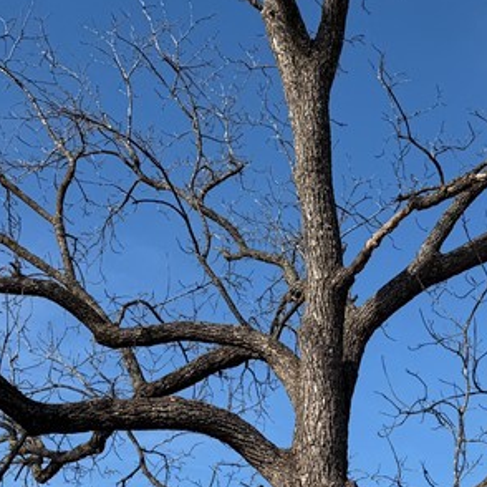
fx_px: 1178
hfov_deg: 21.7
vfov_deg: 21.5
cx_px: 580
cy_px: 598
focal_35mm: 74
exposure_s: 1/4405
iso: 80
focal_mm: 6.76
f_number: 1.78
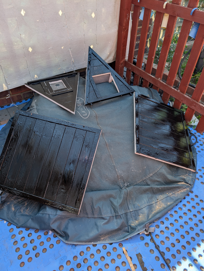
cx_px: 102
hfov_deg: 56.9
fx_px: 188
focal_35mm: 24
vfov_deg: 71.5
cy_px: 136
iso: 16
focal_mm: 6.9
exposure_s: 1/116
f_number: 1.68
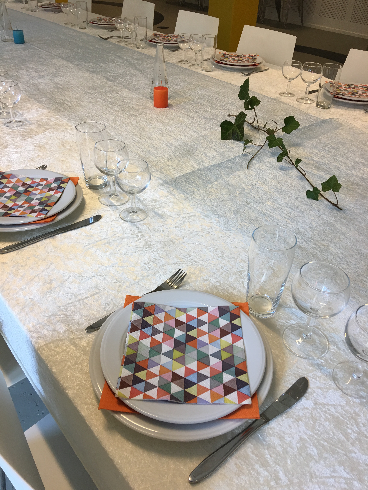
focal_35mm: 29
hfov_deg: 48.2
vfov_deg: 61.7
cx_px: 184
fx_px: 411
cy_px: 245
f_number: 2.2
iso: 25
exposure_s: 1/33
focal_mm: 4.15
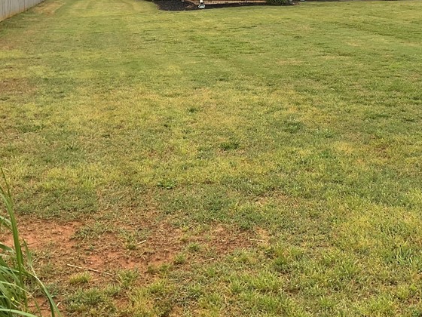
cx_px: 325
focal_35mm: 53
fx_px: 646
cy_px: 29
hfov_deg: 35.2
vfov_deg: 26.6
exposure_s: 1/1015
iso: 16
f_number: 1.8
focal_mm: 3
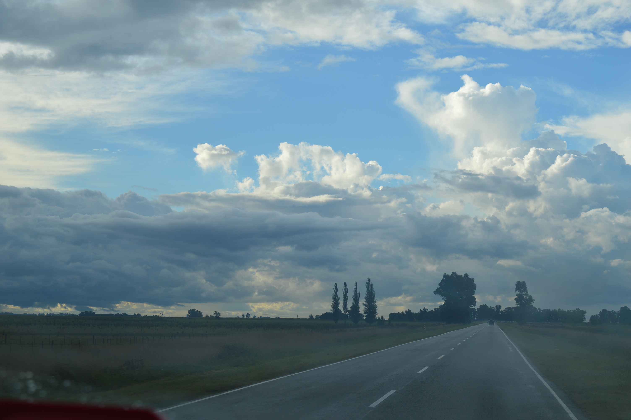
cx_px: 316
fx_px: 1051
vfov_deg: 22.6
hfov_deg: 33.4
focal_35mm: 60
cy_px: 210
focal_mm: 40
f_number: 7.1
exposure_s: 1/200
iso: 100
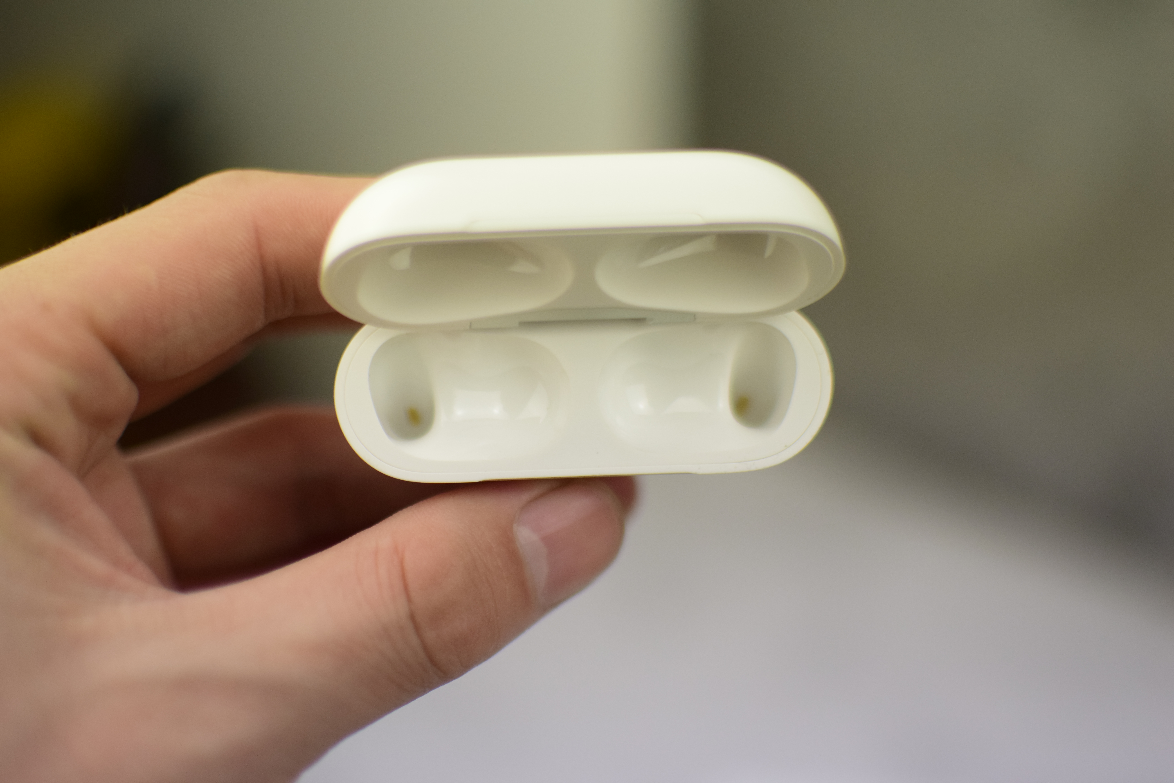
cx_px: 587
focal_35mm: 52
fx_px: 1712
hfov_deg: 37.9
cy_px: 392
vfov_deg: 25.8
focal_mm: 35
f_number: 1.8
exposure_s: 1/4000
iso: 1000
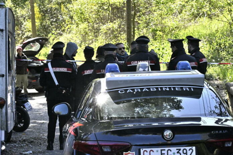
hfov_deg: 13.7
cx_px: 116
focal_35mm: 150
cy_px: 78
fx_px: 970
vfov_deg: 9.1
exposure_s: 1/2000
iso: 5000
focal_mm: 100
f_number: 11
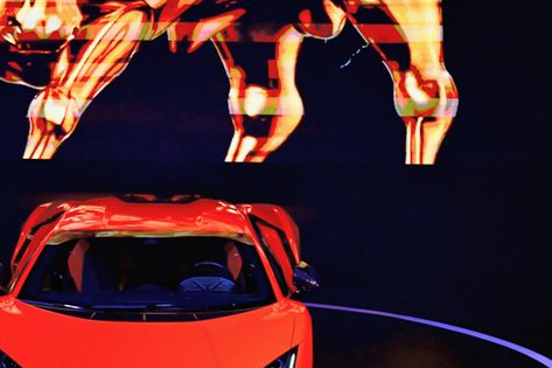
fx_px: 1793
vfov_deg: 11.7
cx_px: 148
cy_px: 129
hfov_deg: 17.4
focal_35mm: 117
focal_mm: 54
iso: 1600
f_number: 2.8
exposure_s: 1/1000
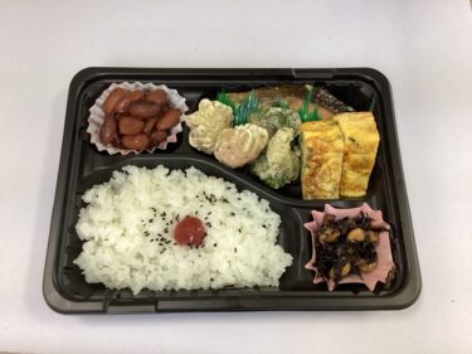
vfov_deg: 45.4
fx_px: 423
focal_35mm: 31
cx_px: 236
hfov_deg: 58.4
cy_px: 177
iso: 125
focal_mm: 3.3
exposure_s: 1/50
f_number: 2.4
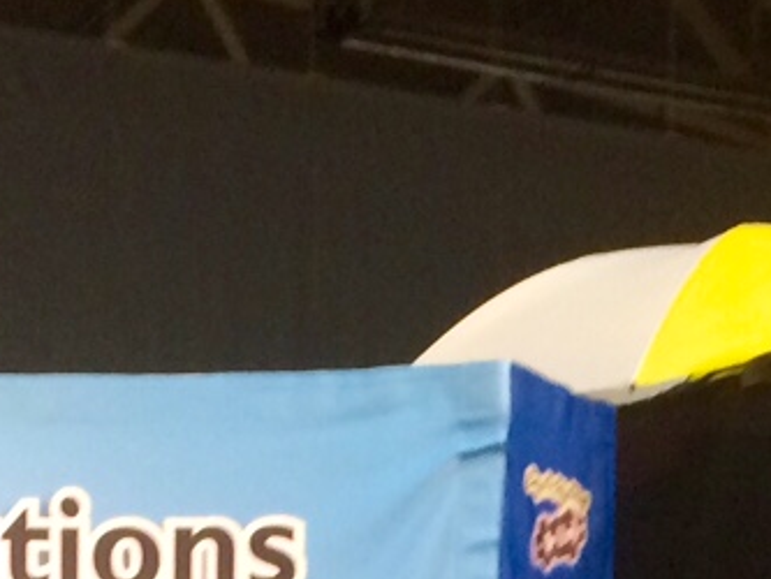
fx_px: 3164
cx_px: 595
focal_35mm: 142
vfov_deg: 9.3
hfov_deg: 13.8
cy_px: 1403
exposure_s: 1/33
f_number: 2.2
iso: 200
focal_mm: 4.15
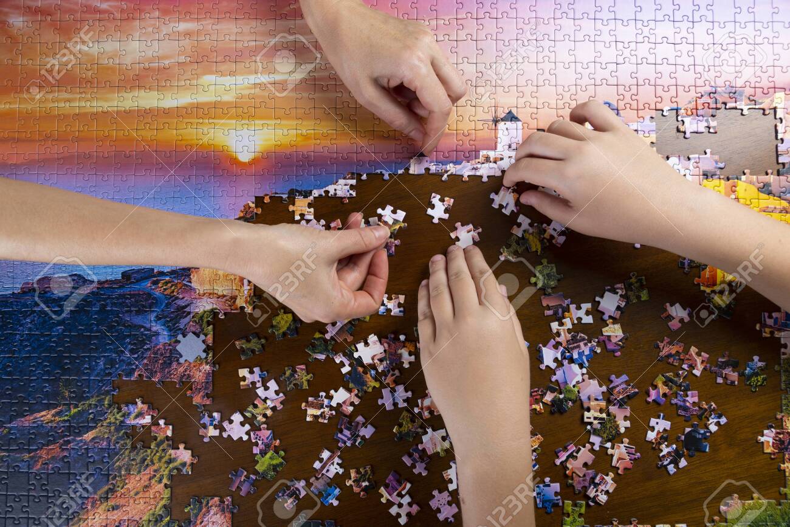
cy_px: 264
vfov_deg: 43.6
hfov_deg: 61.9
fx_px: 658
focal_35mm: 30
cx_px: 395
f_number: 7.1
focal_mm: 30
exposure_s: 1/125
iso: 100
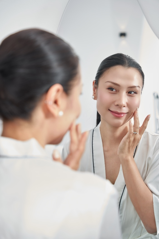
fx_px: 463
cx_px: 80
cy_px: 120
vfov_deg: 28.8
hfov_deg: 19.5
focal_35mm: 70
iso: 80
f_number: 4
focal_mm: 70
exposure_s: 1/125
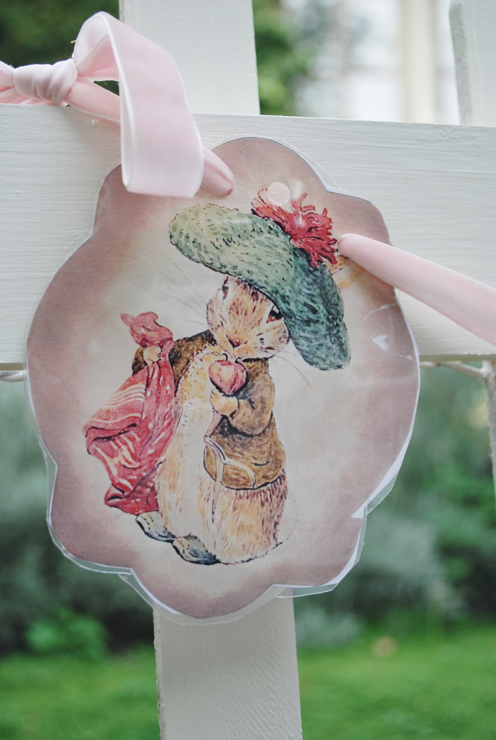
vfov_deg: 37.8
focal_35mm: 52
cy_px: 370
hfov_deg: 25.8
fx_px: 1082
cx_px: 248
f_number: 5.3
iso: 200
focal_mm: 35
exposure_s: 1/100
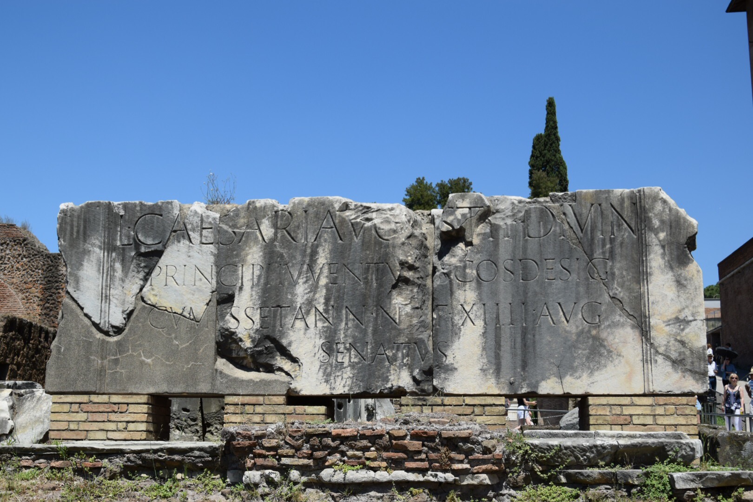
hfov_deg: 46.4
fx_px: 878
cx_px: 376
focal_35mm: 42
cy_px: 251
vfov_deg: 31.9
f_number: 8
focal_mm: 28
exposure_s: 1/250
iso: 200
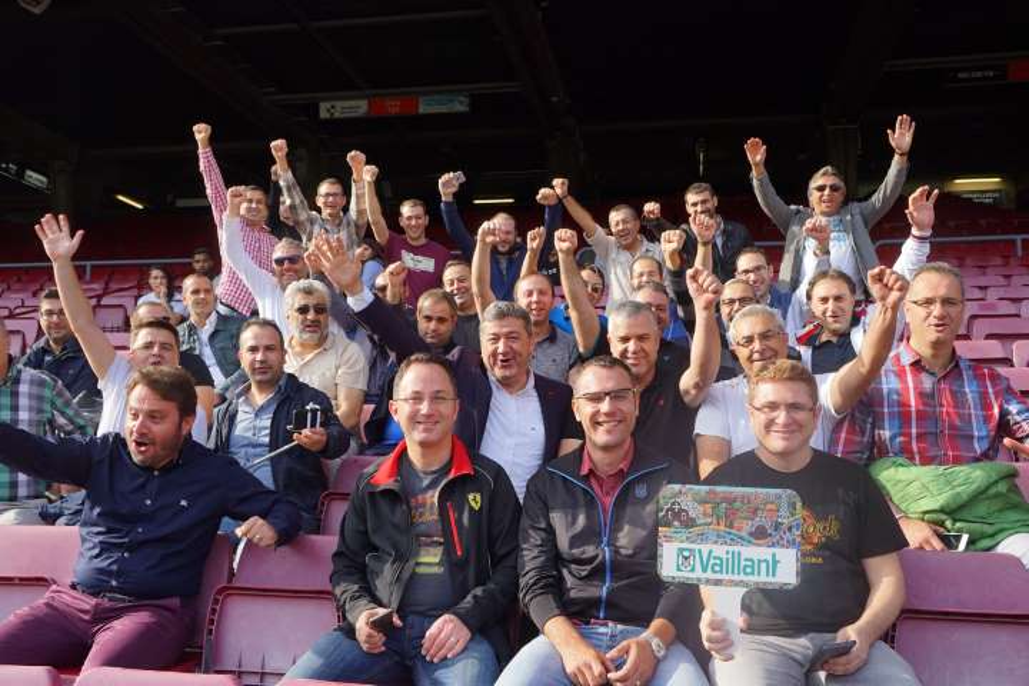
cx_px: 514
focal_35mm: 33
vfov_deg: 40.0
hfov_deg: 57.2
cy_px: 343
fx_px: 943
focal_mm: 22
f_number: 7.1
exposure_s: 1/125
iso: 100
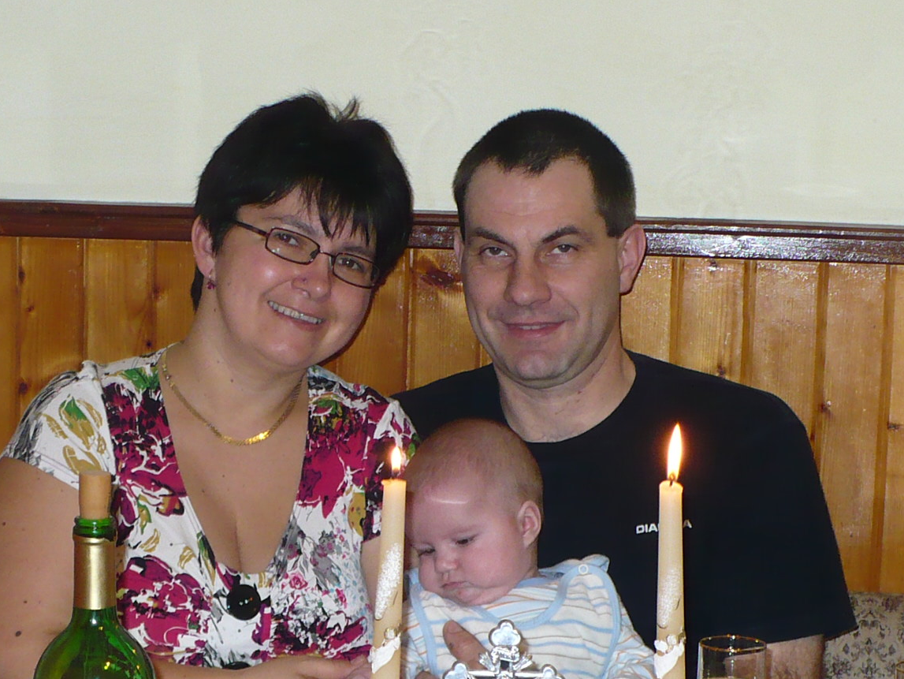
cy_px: 409
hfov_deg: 19.8
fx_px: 2586
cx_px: 457
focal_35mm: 99
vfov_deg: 14.9
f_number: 3
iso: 200
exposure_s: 1/30
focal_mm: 7.9
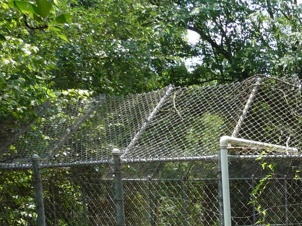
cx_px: 378
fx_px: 689
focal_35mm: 79
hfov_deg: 22.5
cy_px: 308
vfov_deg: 17.3
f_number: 3.3
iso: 160
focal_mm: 4.7
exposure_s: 1/500
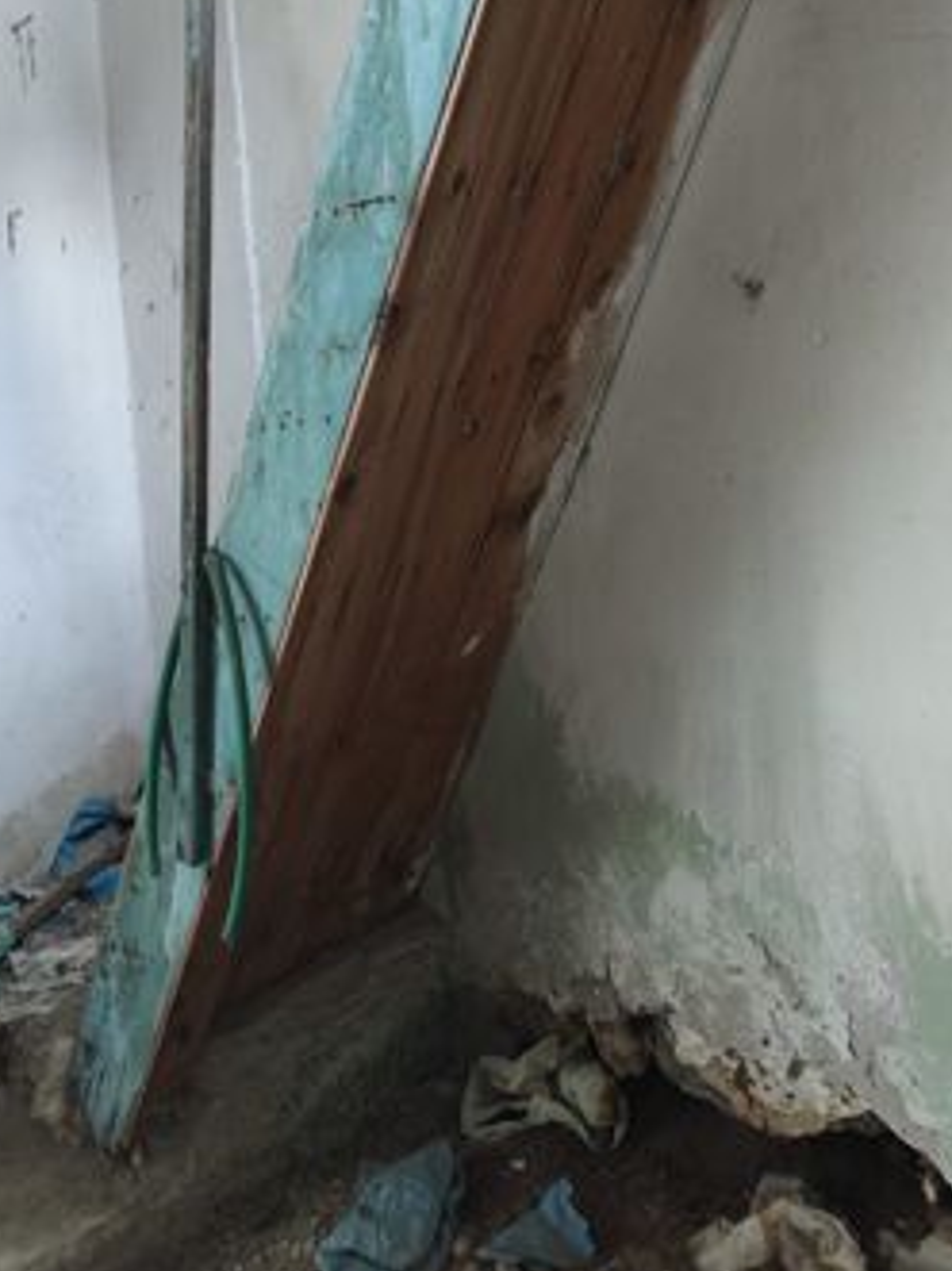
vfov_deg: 47.6
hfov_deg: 38.6
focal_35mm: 37
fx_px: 1358
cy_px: 265
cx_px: 459
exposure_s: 1/33.3
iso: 1250
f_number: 1.7
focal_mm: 5.35
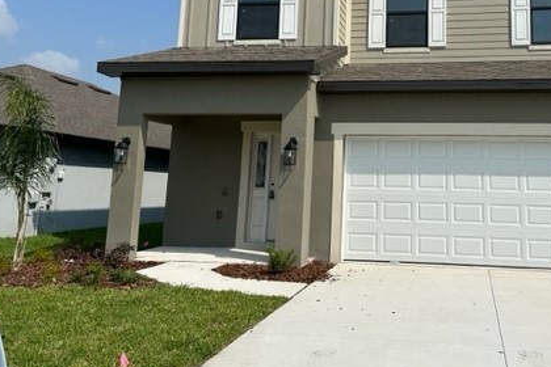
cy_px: 92
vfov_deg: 34.3
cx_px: 379
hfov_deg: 49.6
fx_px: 582
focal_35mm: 38
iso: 80
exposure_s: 1/9709
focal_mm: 6.86
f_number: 1.78
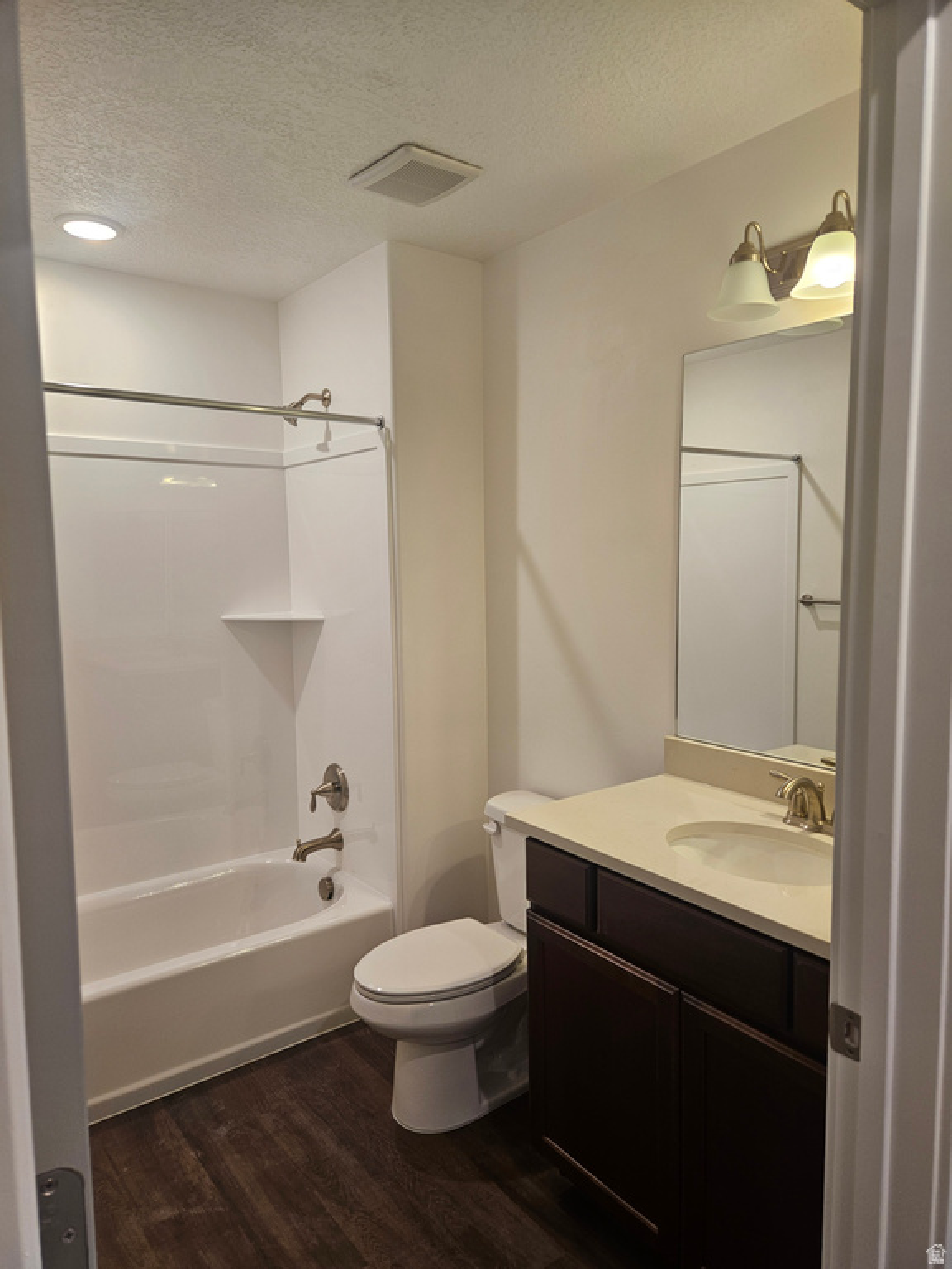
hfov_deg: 58.9
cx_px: 476
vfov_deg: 73.9
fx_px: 843
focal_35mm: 23
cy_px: 634
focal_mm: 5.4
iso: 100
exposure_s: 1/120
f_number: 1.8
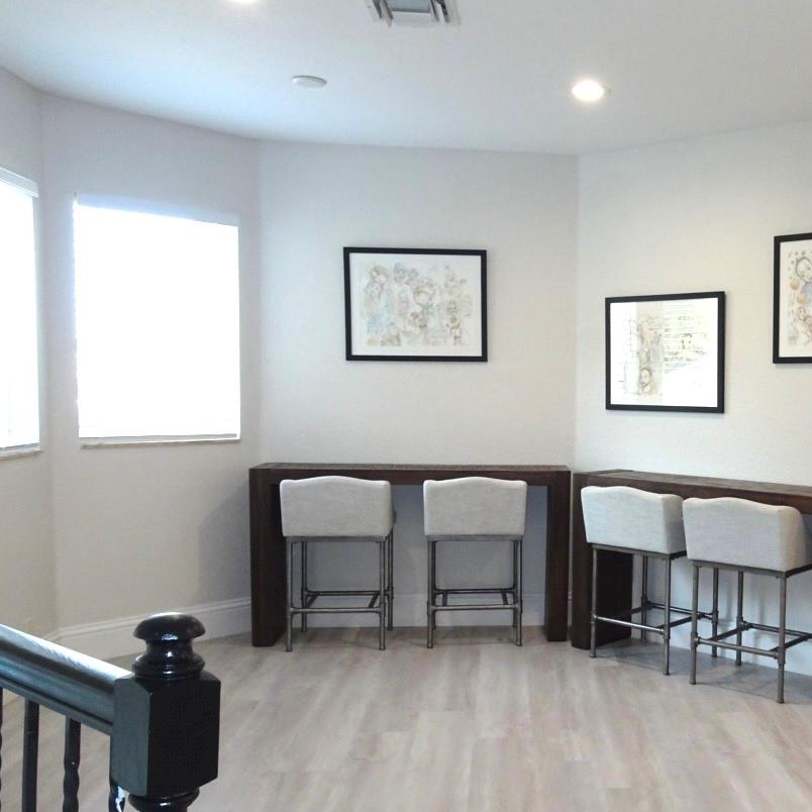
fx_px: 1008
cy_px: 474
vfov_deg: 43.7
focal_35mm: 38
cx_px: 638
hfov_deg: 42.1
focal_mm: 4.1
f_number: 3.5
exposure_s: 1/30
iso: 160
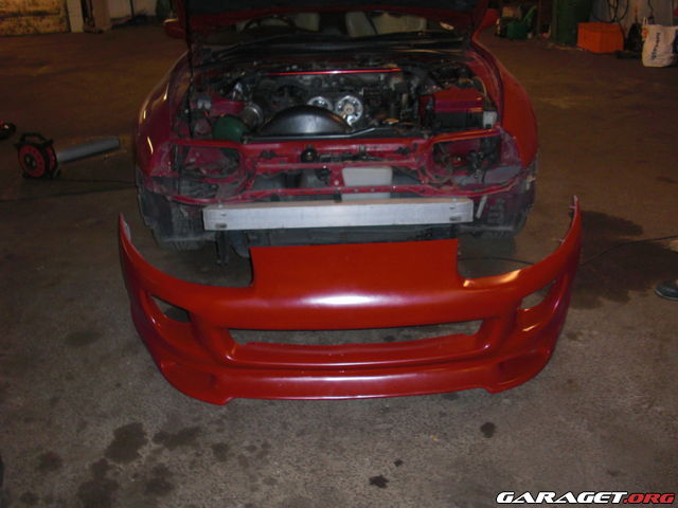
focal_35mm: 36
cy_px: 254
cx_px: 339
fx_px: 705
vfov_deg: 39.7
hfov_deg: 51.4
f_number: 2.8
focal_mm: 6.3
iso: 200
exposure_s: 1/60
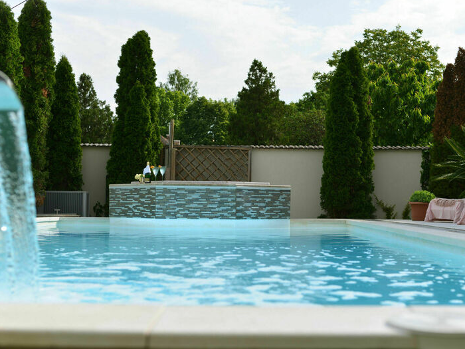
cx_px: 237
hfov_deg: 34.9
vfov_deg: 26.6
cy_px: 175
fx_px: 739
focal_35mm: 55
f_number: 3.5
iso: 140
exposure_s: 1/2000
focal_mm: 50
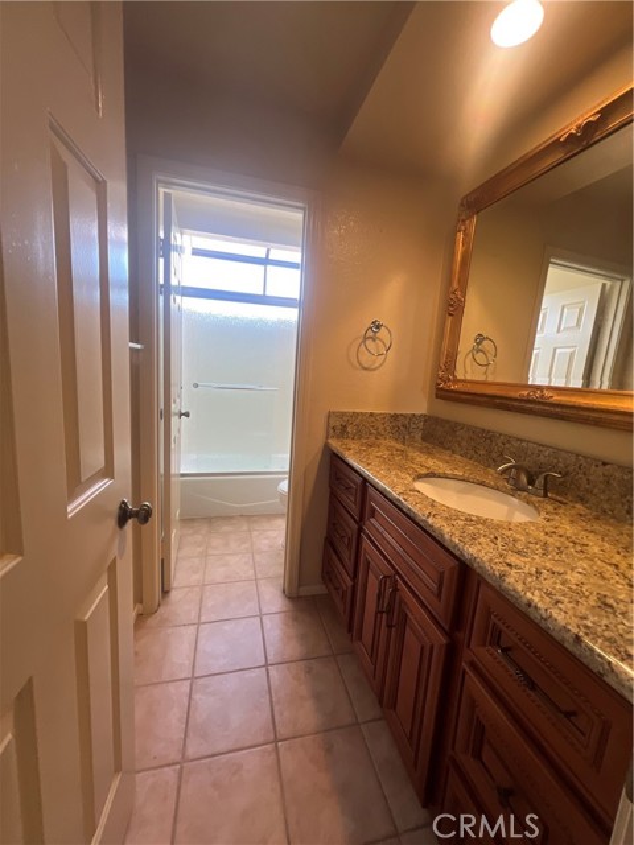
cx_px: 317
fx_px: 317
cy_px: 422
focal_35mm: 13
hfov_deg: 89.9
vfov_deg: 106.2
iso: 125
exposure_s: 1/120
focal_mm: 1.57
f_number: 1.8
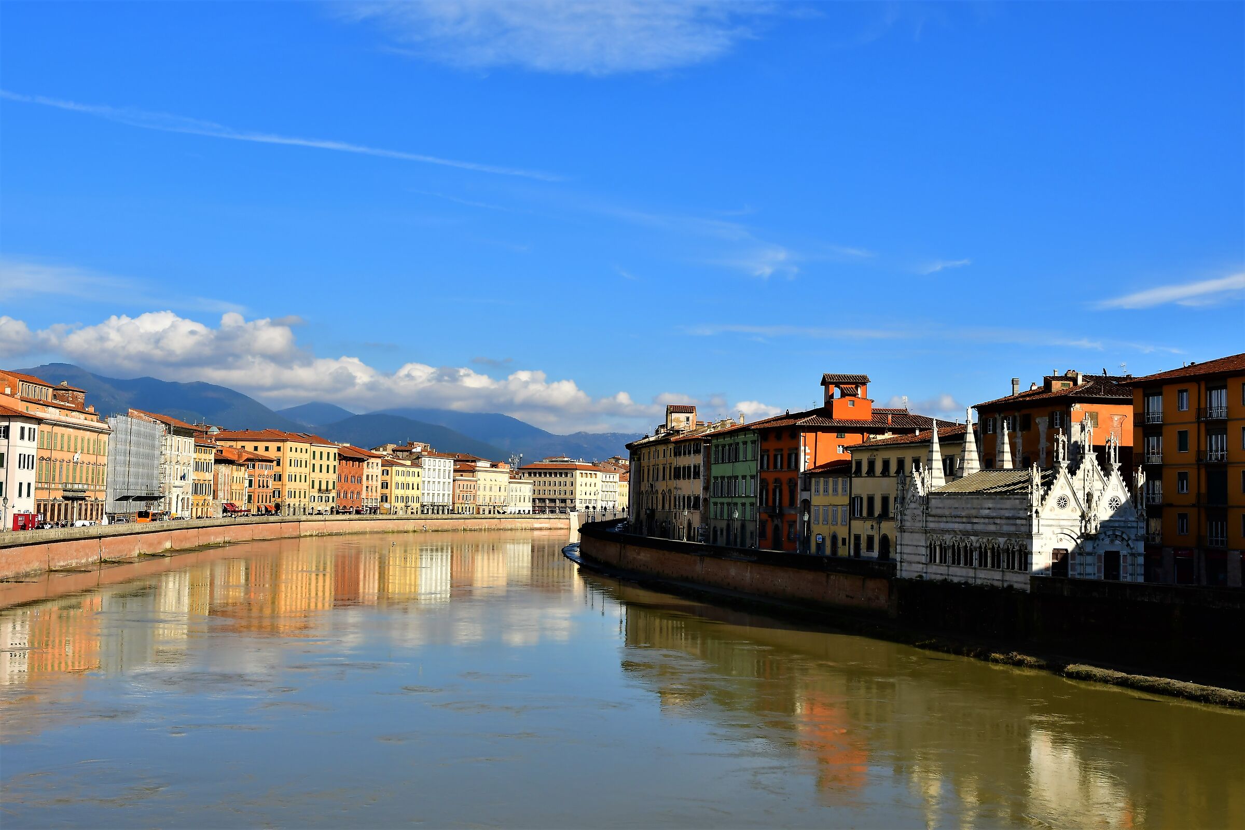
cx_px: 622
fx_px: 1279
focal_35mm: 37
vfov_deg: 35.9
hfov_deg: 51.9
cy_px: 415
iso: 200
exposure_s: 1/1250
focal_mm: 25
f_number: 7.1
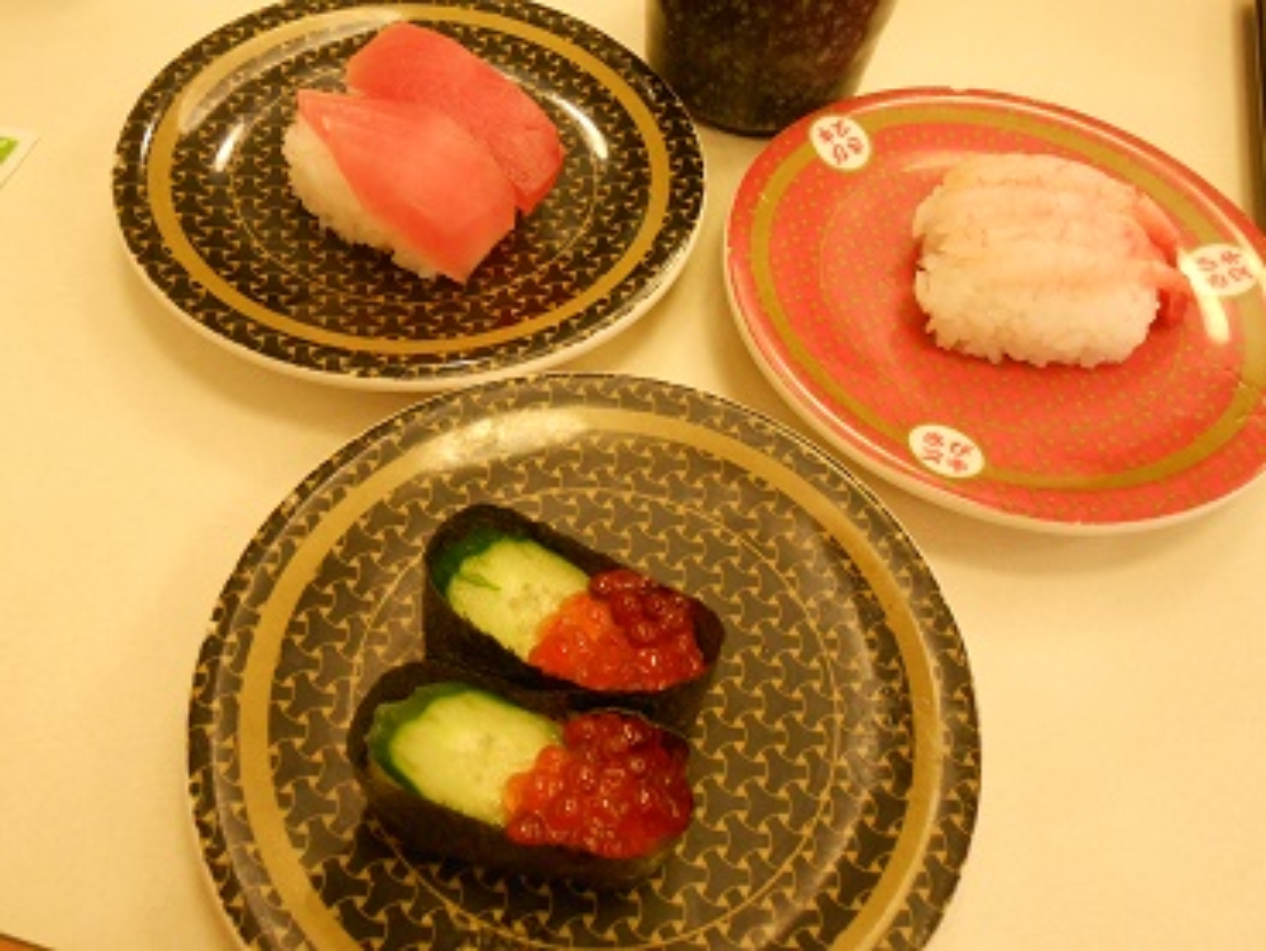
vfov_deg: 46.8
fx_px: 1098
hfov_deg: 59.9
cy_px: 476
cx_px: 633
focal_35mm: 30
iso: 400
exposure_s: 1/13
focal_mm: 5.3
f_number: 3.8
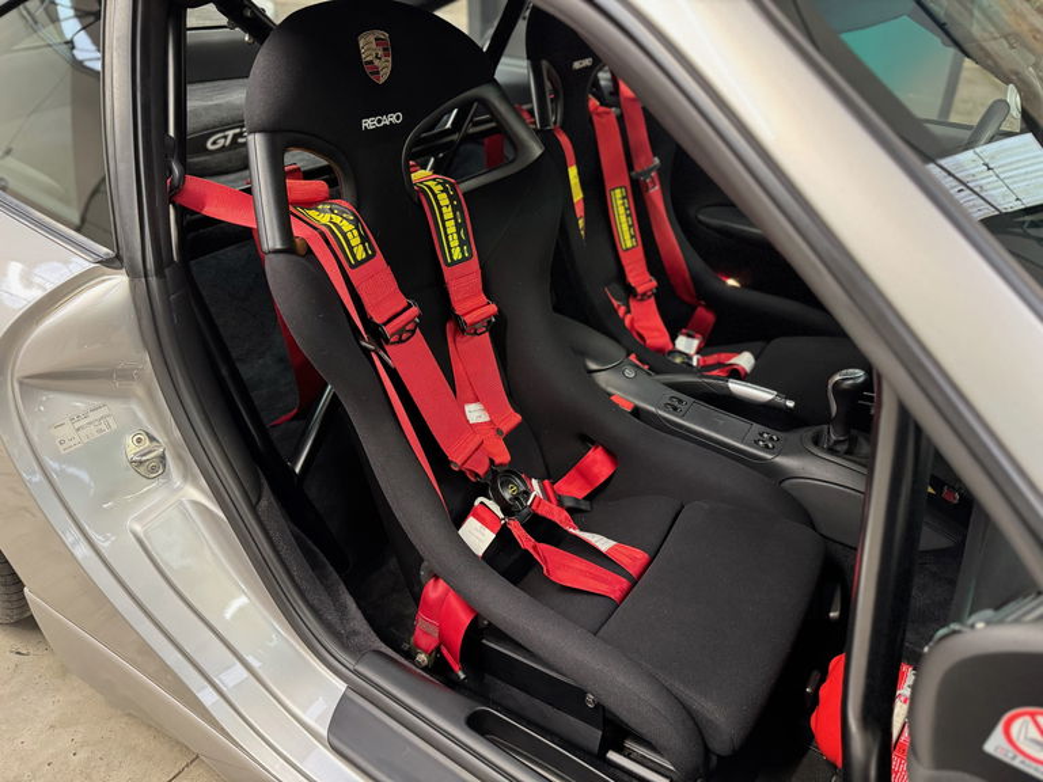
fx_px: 723
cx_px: 522
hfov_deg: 71.6
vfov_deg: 56.8
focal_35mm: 24
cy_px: 391
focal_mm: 6.76
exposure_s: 1/50
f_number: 1.78
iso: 640
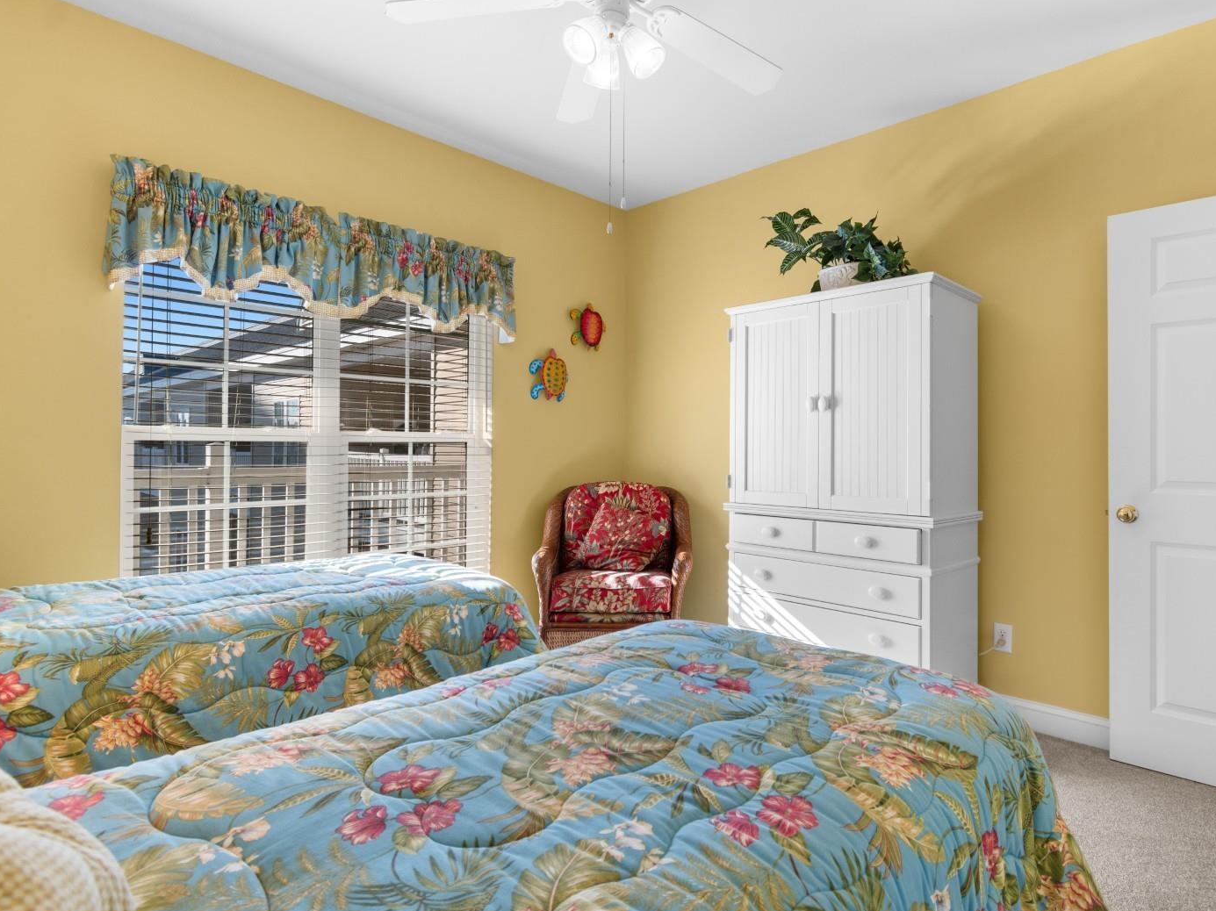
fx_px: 632
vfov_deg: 71.6
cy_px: 443
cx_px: 666
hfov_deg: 87.5
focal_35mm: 18
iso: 100
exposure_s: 1/50
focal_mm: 11
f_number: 4.8
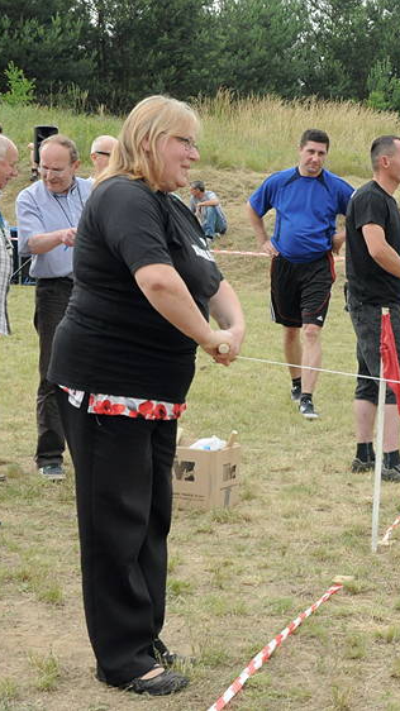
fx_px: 1433
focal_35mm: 76
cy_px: 356
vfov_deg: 27.9
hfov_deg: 15.8
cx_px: 323
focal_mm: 32
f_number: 10
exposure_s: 1/400
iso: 800
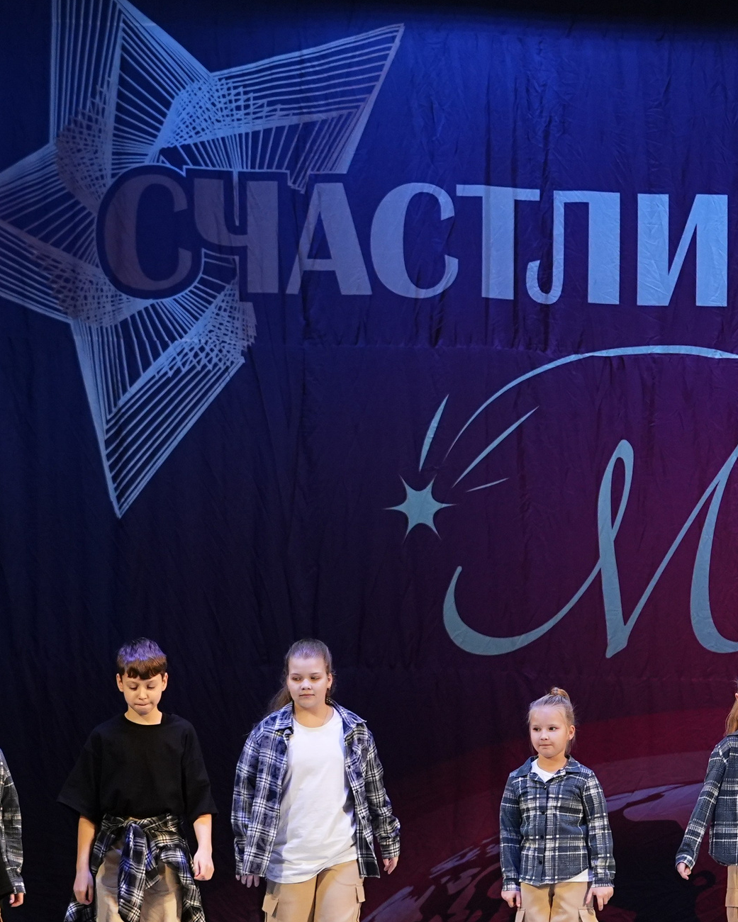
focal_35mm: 229
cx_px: 622
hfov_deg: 6.7
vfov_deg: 8.4
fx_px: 6252
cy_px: 545
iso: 1600
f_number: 2.8
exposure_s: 1/400
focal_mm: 83
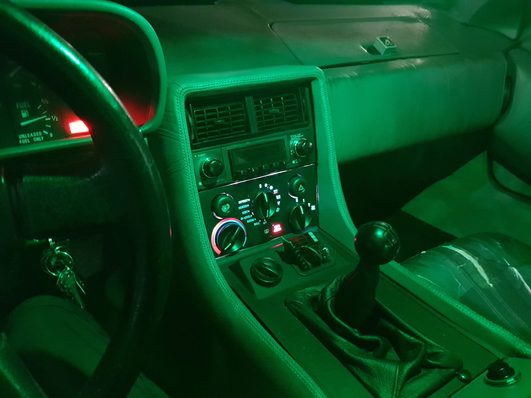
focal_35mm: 26
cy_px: 199
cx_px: 266
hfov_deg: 67.3
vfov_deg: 53.1
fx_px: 399
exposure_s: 1/9
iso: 1250
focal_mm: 4.2
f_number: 1.7
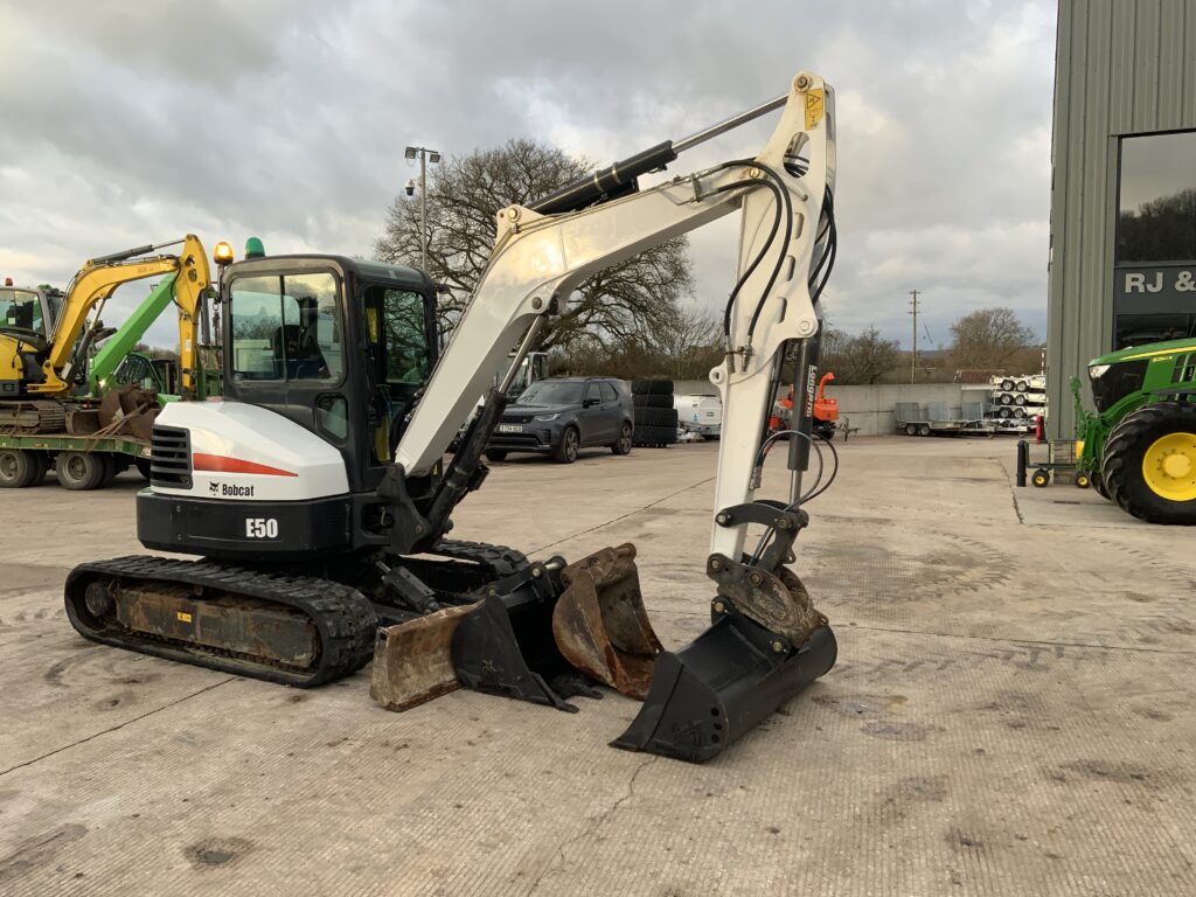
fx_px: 1002
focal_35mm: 29
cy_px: 448
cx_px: 598
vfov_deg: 48.2
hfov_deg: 61.7
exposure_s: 1/215
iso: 16
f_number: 1.8
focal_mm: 3
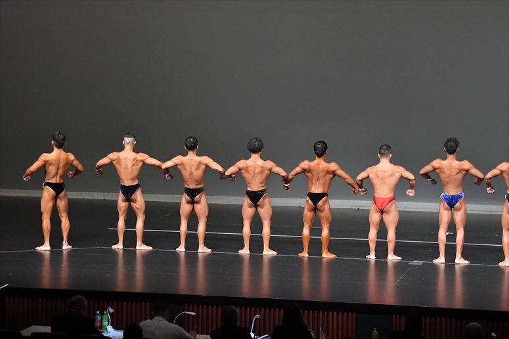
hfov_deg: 14.0
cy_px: 170
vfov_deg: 9.3
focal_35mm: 147
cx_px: 254
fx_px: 2077
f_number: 5.6
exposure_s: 1/400
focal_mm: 98
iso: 5000
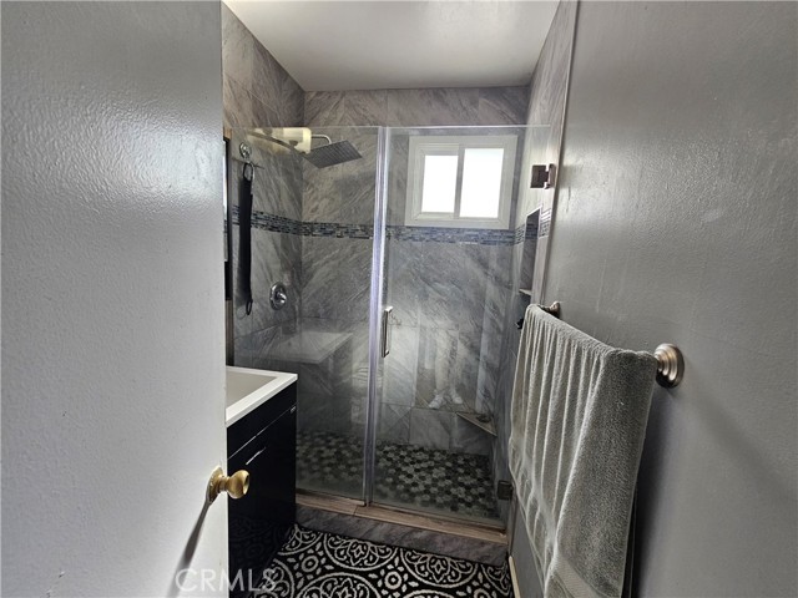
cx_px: 399
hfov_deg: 106.2
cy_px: 299
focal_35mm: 13
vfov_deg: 89.9
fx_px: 300
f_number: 2.2
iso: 125
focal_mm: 2.2
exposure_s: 1/60
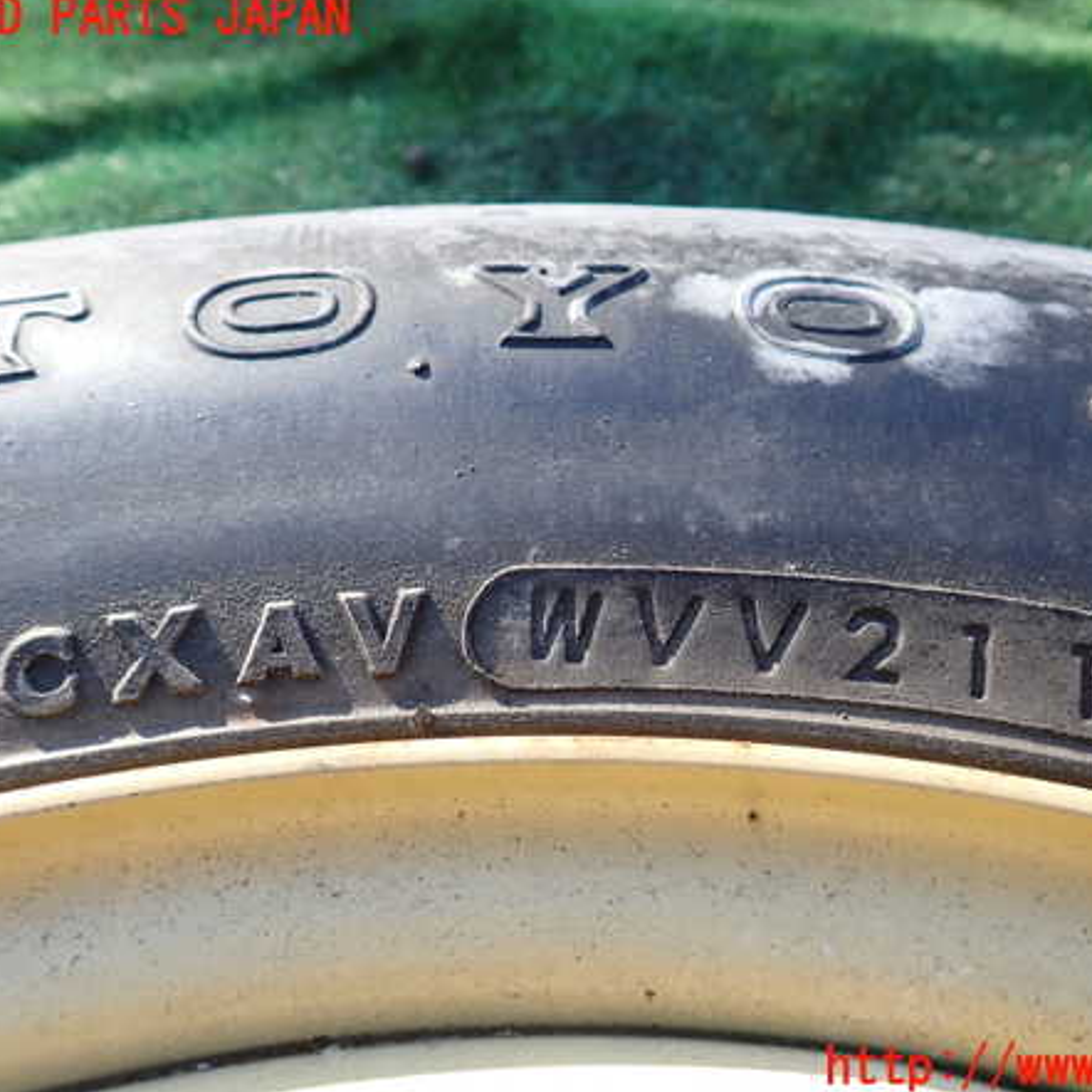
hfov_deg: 53.7
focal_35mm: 30
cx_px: 642
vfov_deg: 54.0
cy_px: 544
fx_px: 1071
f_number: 2.8
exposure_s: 1/200
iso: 100
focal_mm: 4.5
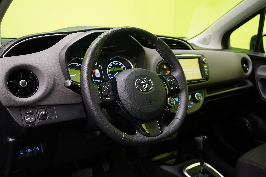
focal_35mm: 33
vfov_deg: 40.0
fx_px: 244
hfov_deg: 57.2
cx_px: 133
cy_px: 88
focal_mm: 33
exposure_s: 1/20
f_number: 5.6
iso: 1250
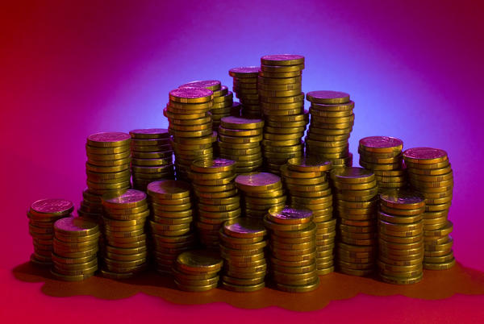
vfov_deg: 18.2
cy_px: 162
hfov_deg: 27.0
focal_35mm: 75
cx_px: 242
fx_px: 1010
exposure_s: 1.3
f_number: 8
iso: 100
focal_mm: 50
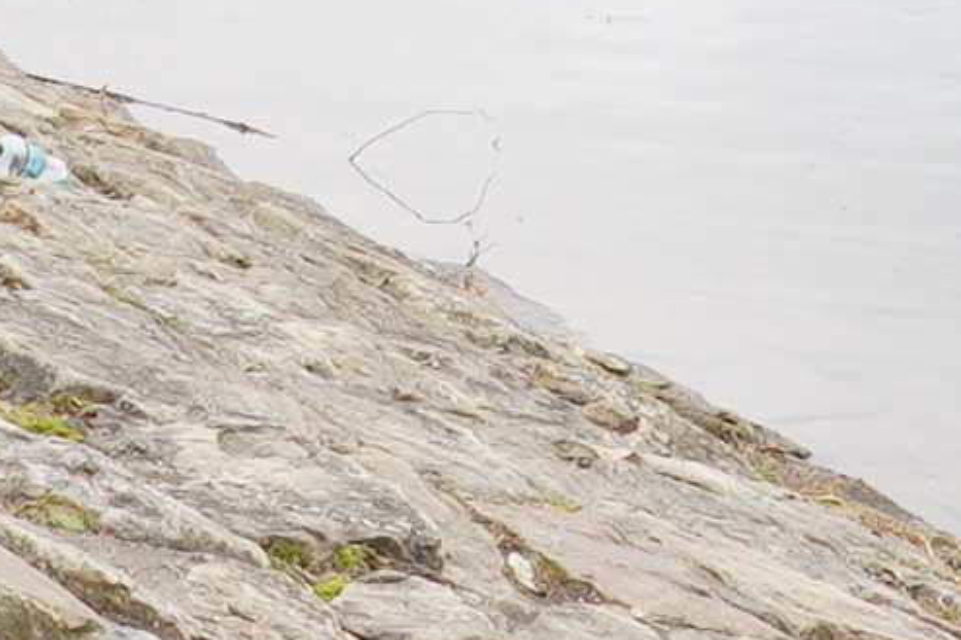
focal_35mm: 287
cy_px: -1891
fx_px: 7658
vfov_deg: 4.4
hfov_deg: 7.2
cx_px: 364
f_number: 9
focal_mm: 24
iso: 100
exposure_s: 1/60
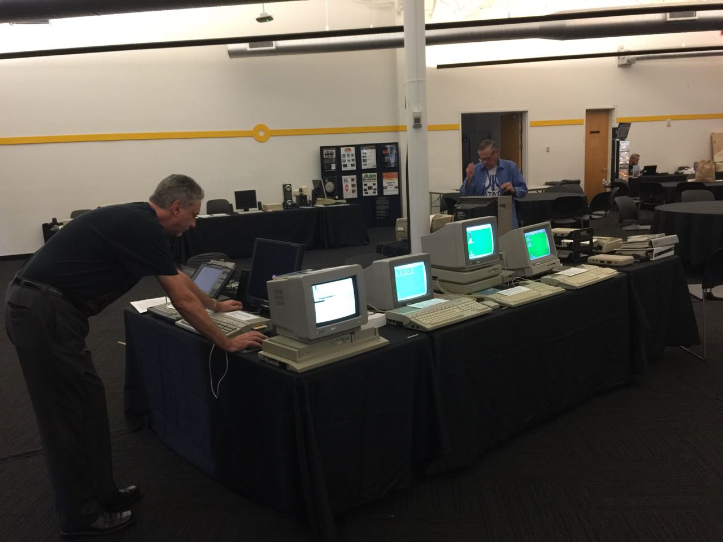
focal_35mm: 29
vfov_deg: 48.2
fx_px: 606
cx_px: 362
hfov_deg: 61.7
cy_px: 271
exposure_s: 1/15
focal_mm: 4.15
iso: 100
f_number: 2.2
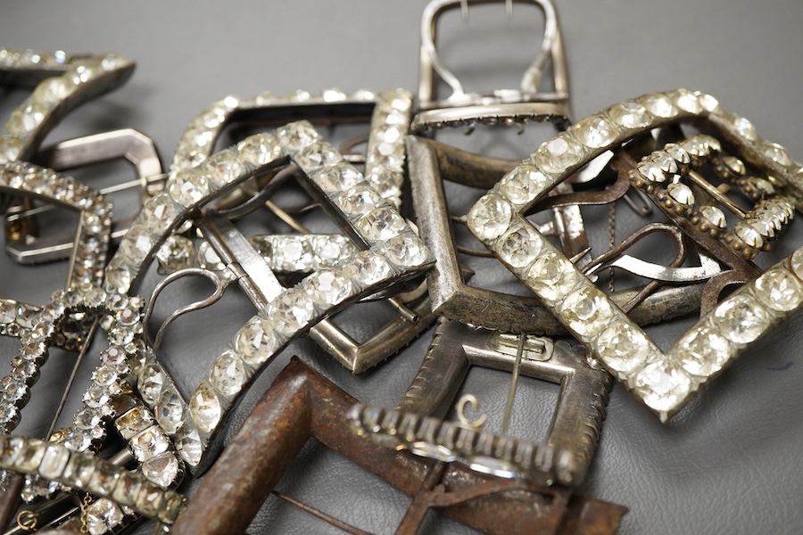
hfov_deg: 43.6
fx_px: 1004
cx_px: 402
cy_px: 268
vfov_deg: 29.9
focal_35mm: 45
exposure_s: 1/125
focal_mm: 30
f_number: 8
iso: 1250
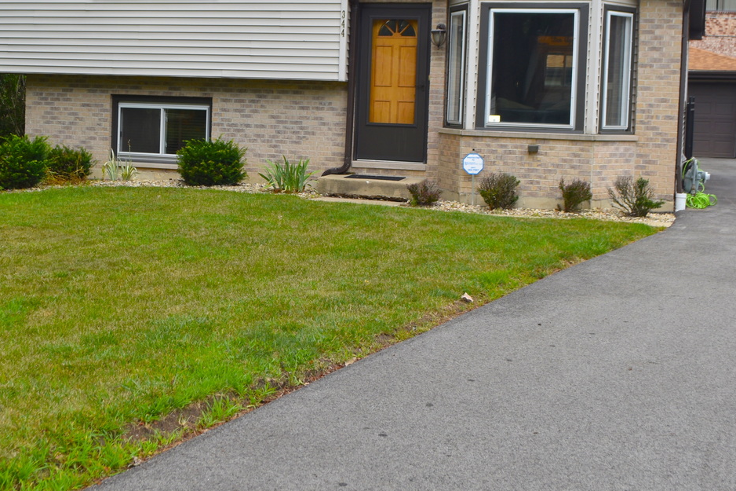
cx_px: 261
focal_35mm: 57
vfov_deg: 23.5
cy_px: 128
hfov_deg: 34.8
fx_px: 1165
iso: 100
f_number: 6.7
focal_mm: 22
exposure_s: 1/180
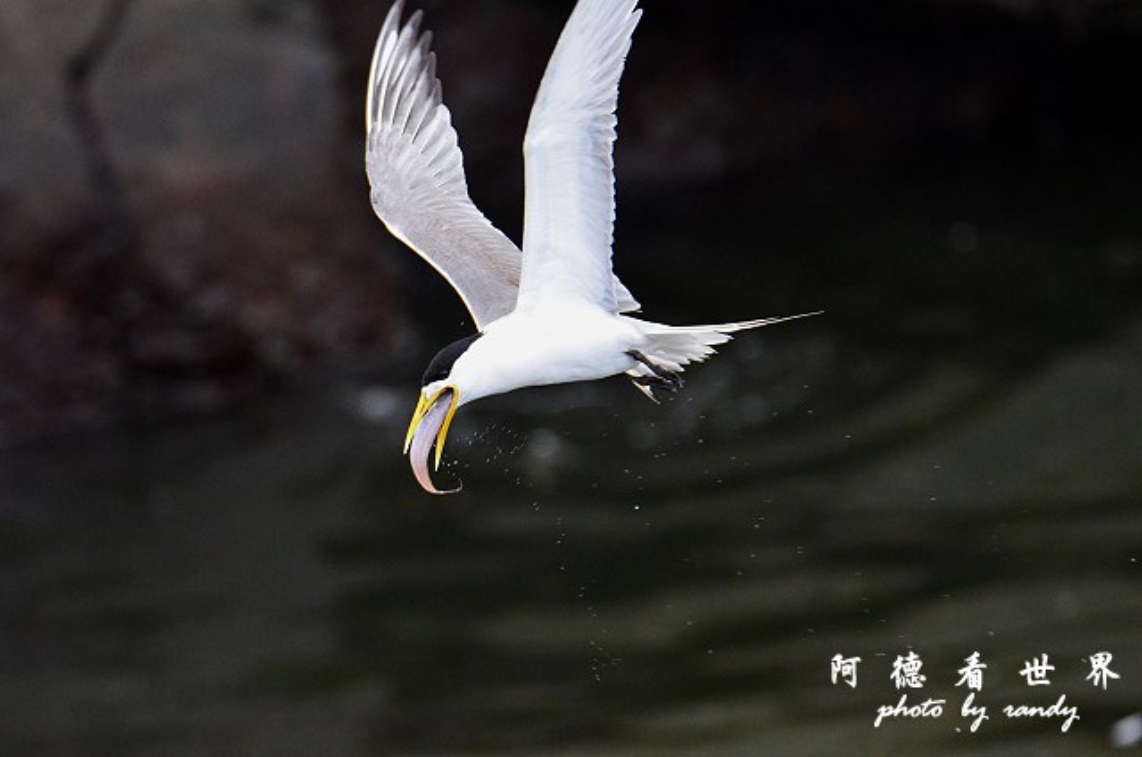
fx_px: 19945
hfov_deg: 3.3
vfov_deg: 2.2
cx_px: 571
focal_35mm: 630
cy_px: 378
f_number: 6
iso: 3200
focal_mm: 420
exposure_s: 1/1000
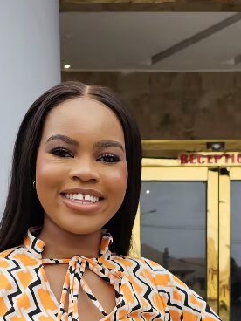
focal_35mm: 100
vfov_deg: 17.8
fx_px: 928
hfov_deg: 14.8
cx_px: 122
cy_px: 463
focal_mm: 6.3
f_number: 1.7
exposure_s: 1/208
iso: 32
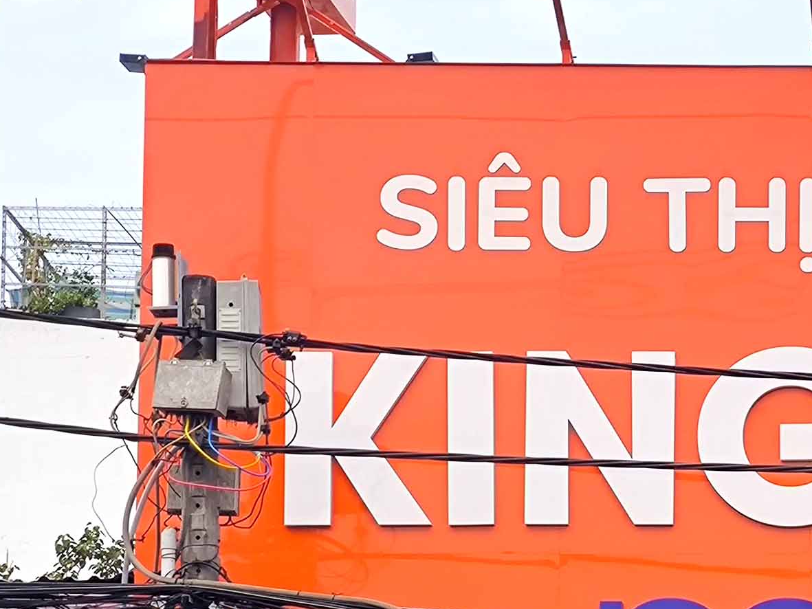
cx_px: 1020
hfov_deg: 11.6
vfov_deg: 8.8
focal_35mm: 167
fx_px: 3918
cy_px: 721
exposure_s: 1/395
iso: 50
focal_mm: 7.1
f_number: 1.9
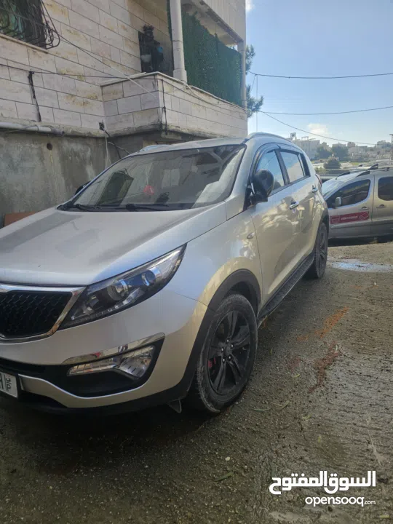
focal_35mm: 23
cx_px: 196
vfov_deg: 73.9
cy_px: 262
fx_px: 348
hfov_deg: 58.9
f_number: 1.7
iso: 10
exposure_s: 1/332
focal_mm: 6.3
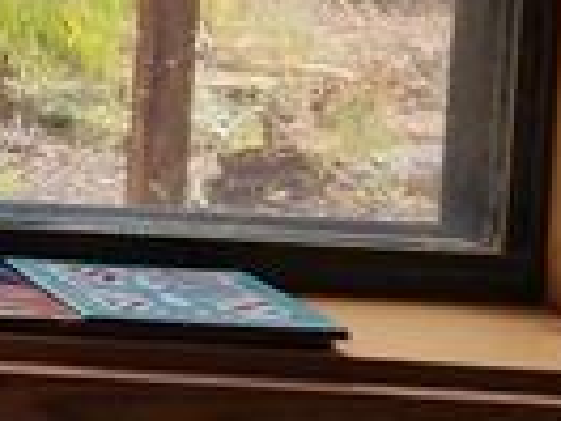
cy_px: -353
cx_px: -939
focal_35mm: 179
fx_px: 2901
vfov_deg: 8.0
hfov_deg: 9.4
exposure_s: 1/180
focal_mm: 6.4
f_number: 1.8
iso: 16
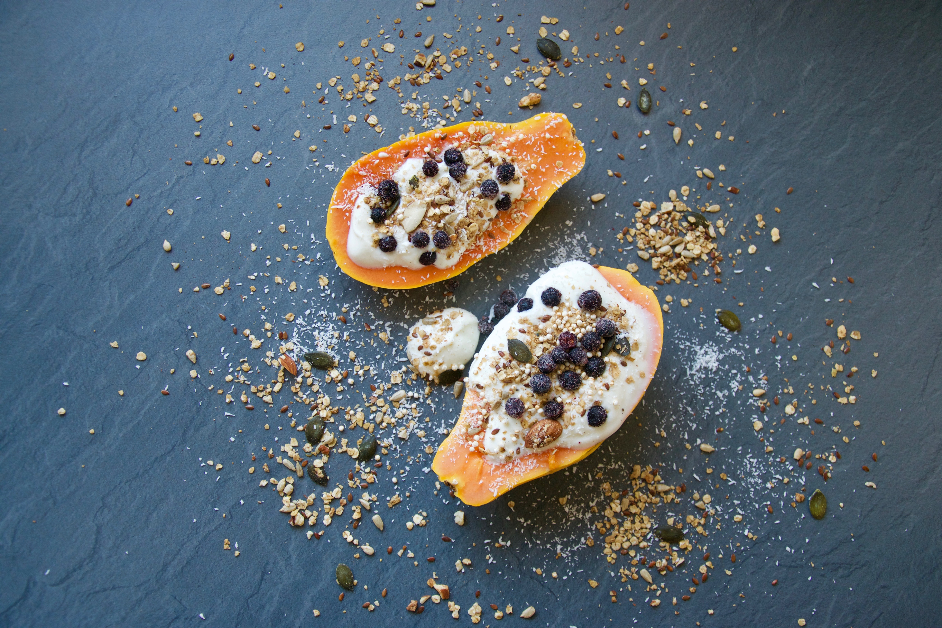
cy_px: 314
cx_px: 471
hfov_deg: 51.3
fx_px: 981
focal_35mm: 38
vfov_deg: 35.5
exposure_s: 1/50
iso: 400
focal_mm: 25
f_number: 4
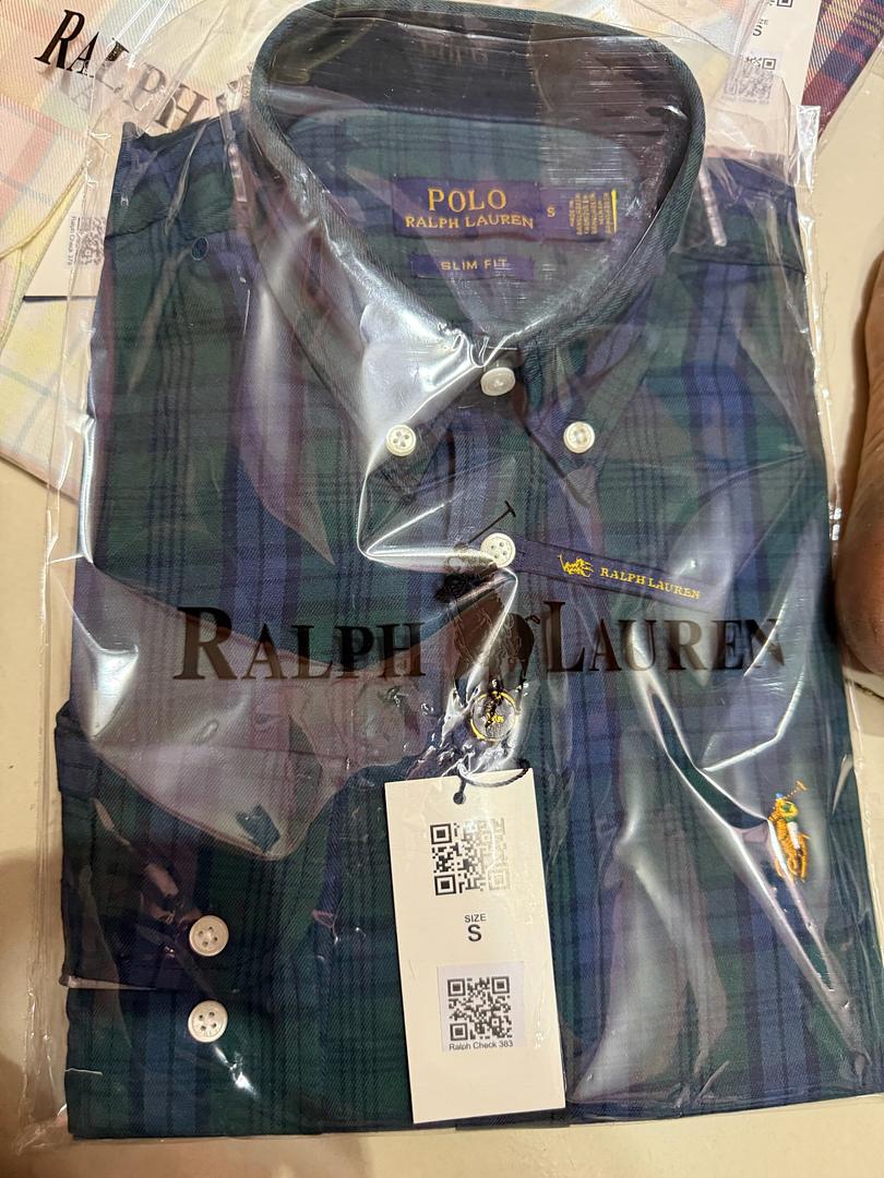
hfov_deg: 56.8
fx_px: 817
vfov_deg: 71.6
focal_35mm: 24
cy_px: 589
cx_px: 442
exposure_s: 1/50
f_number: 1.78
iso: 500
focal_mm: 6.76
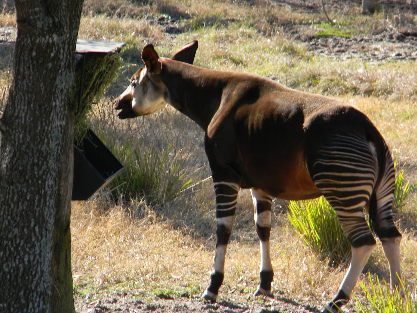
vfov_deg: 4.4
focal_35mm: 335
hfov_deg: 5.9
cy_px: 156
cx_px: 208
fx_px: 4036
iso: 90
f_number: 5.4
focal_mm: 60.7
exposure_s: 1/124
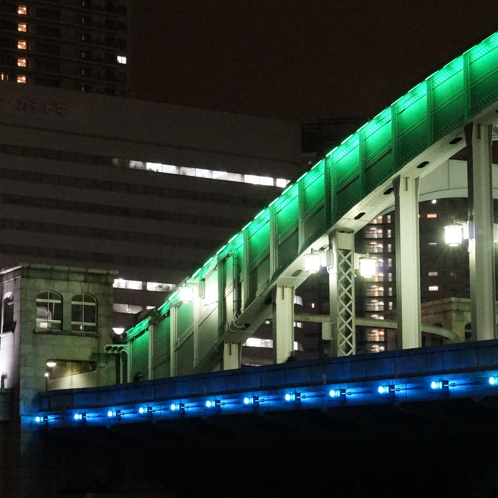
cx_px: 98
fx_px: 1790
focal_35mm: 110
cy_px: 300
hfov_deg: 15.7
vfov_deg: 15.8
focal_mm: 50
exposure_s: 1/10
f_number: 8
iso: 6400
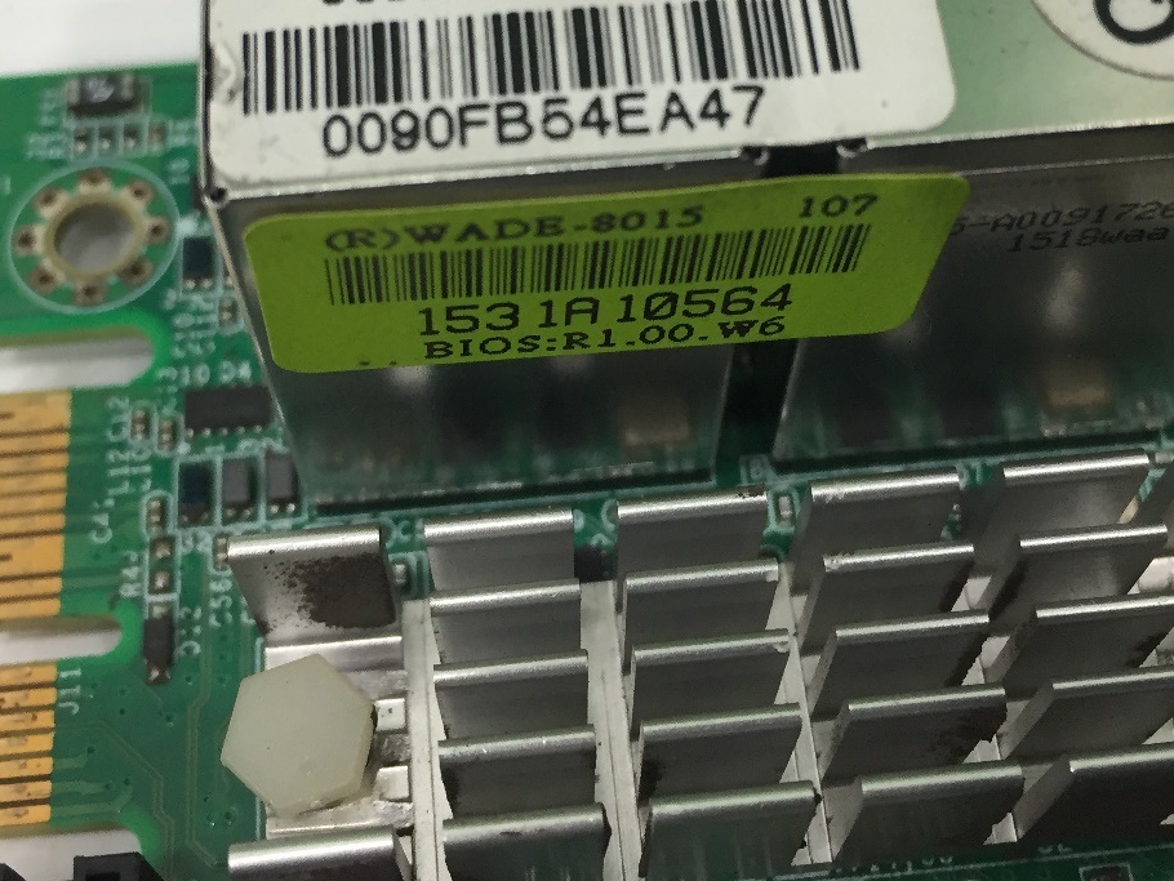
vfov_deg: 27.3
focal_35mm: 52
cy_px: 134
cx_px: 596
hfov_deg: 36.8
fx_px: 1764
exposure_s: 1/33
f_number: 2.2
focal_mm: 4.15
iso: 100
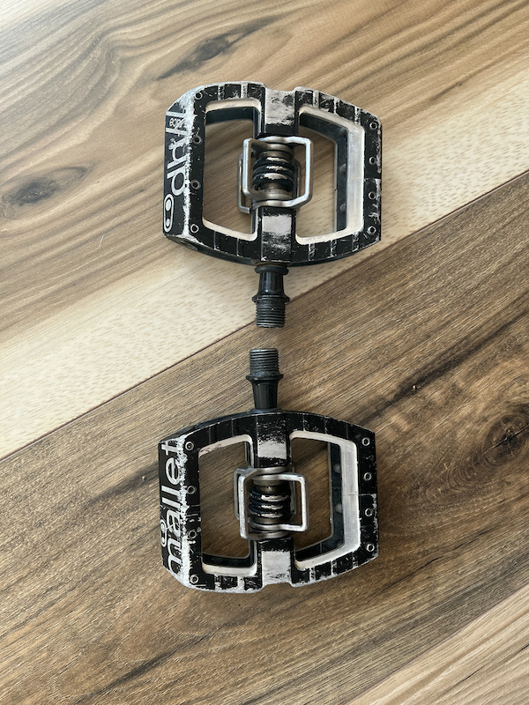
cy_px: 352
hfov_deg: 53.1
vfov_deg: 67.3
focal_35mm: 26
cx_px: 264
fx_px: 530
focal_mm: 5.1
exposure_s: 1/121
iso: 80
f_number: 1.6
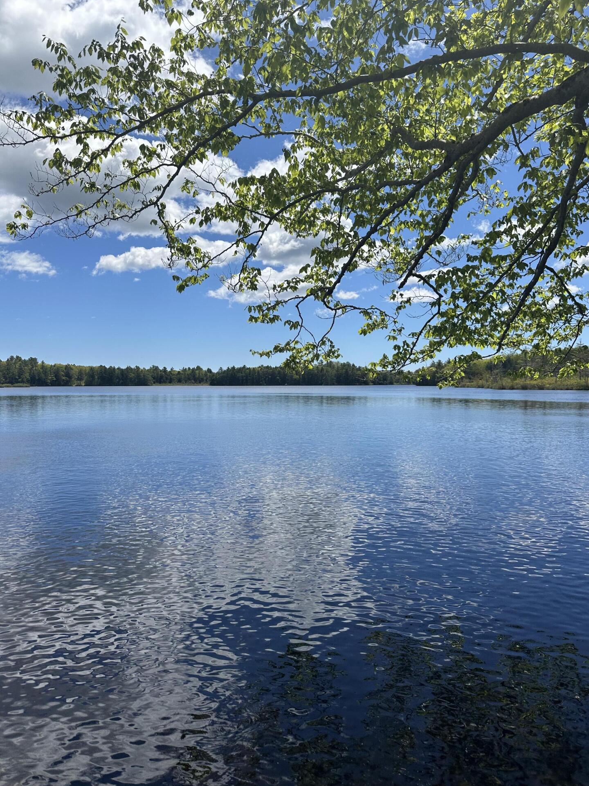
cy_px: 381
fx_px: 567
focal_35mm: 25
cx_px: 294
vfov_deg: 69.4
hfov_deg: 54.9
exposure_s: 1/7042
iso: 80
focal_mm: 6.86
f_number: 1.78
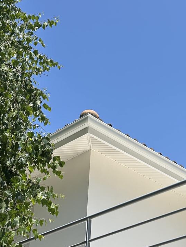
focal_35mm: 69
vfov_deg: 28.1
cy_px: 147
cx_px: 133
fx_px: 494
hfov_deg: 21.2
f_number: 1.5
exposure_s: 1/4444
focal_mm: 5.7
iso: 50
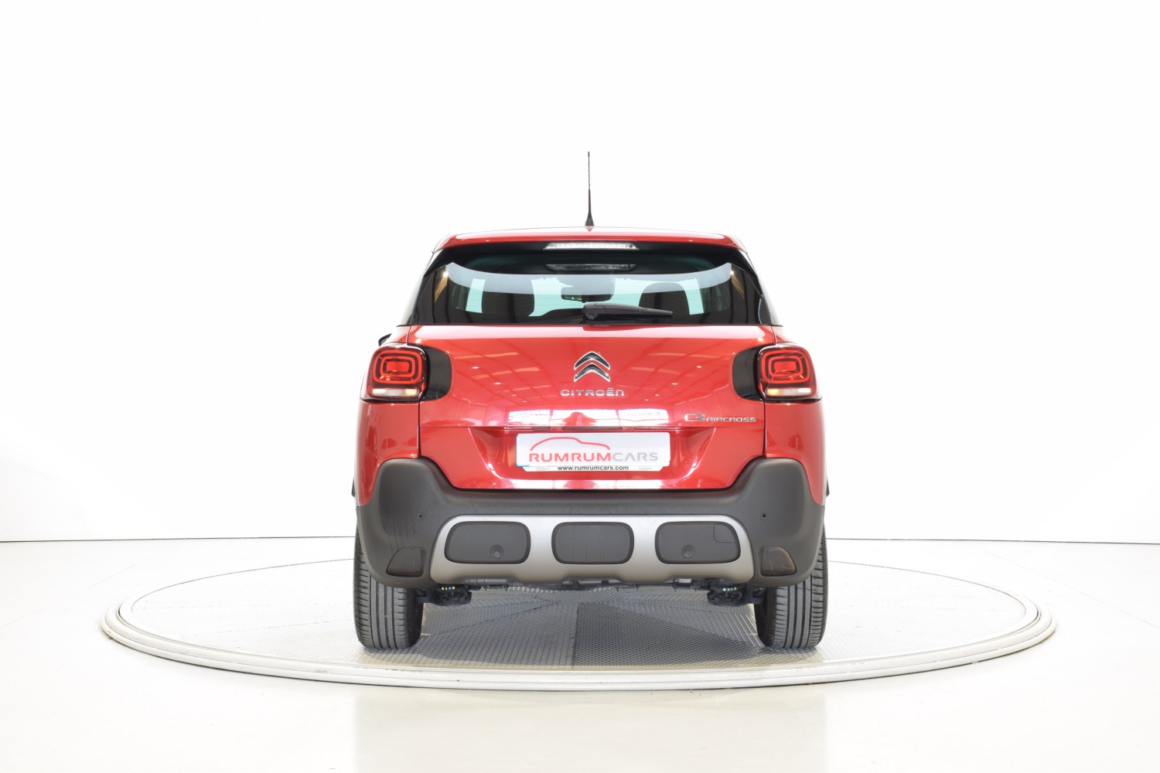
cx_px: 580
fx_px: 1692
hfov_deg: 37.9
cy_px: 386
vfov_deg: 25.8
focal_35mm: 52
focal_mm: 35
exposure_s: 1/2
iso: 100
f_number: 11
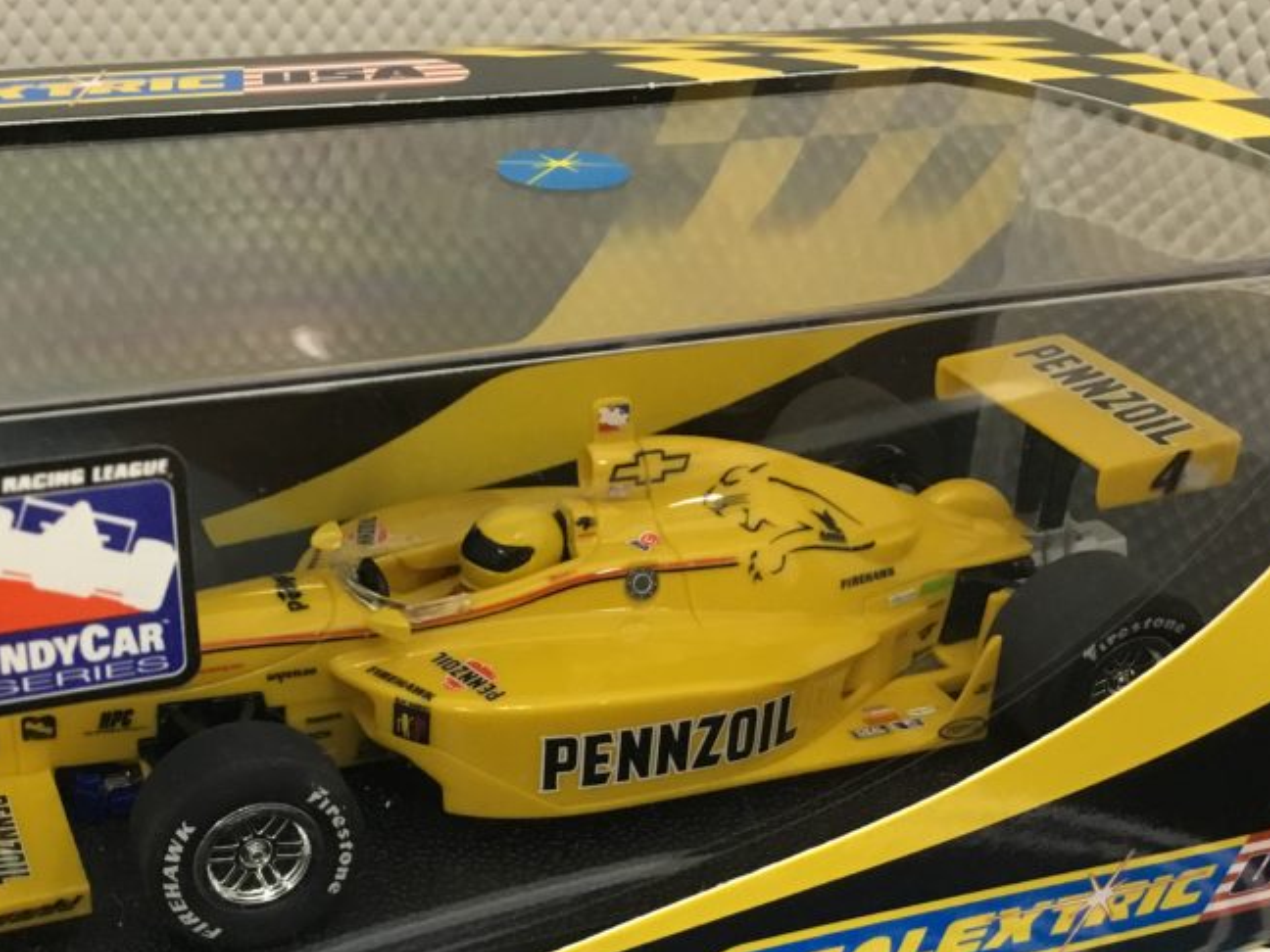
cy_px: 707
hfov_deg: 38.8
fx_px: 1798
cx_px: 515
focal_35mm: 49
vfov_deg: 29.2
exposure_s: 1/17
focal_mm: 3.3
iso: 200
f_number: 2.4
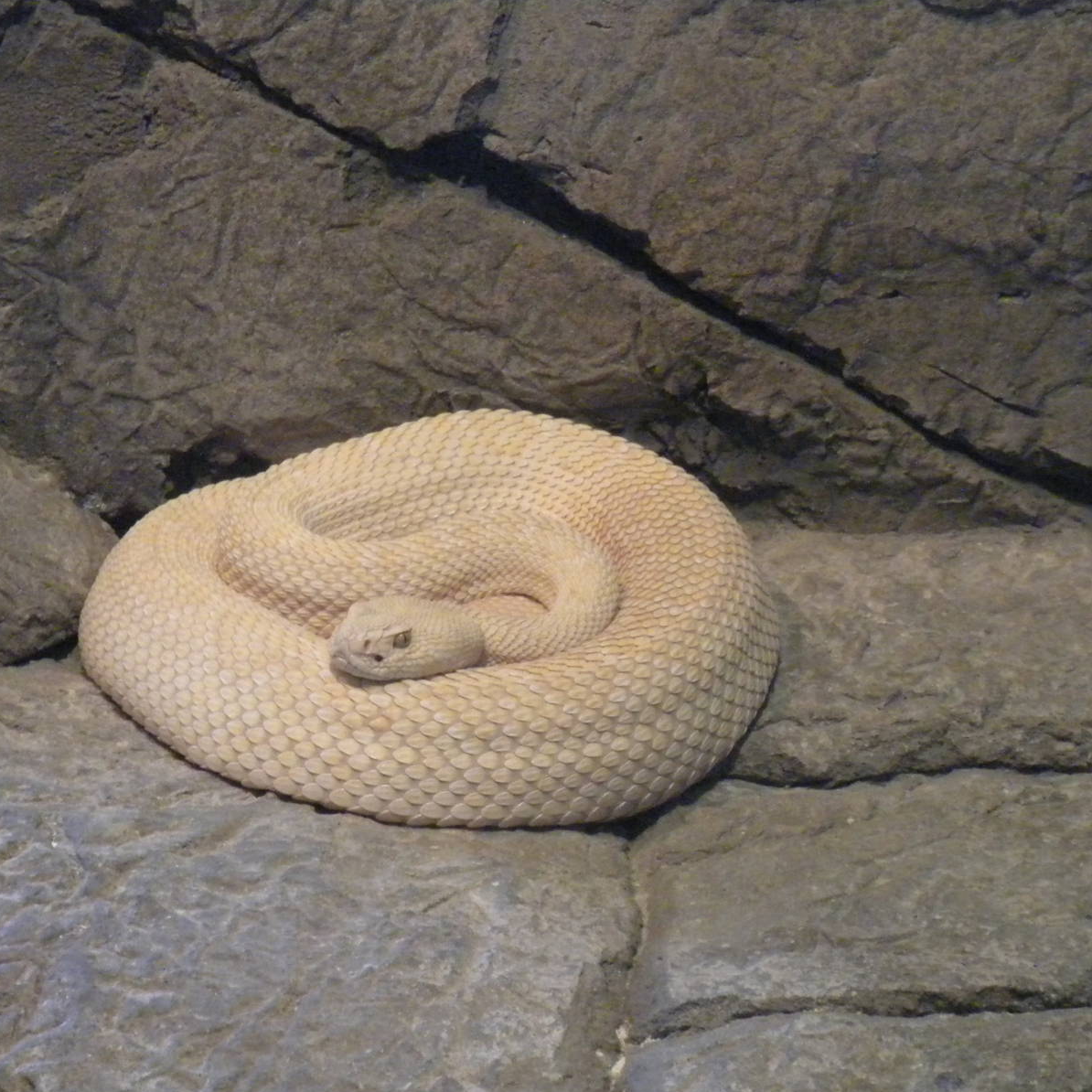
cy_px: 547
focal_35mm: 141
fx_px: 5032
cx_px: 449
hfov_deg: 12.4
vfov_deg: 12.4
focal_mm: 21
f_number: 5.1
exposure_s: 1/35.3
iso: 800
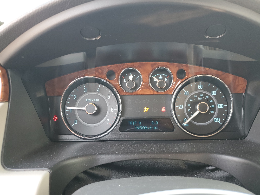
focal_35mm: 26
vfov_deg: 53.1
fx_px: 195
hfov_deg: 67.3
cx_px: 130
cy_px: 98
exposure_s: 1/50
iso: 71
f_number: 1.5
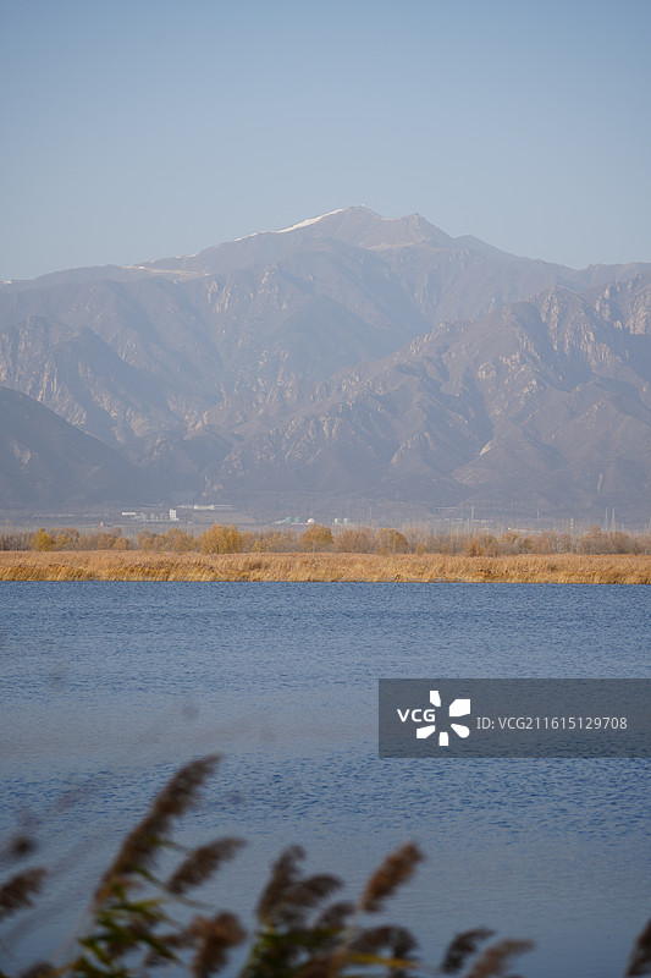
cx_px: 326
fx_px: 3373
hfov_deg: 11.0
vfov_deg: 16.5
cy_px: 489
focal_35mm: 124
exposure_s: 1/400
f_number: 5.6
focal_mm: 124.3
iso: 100
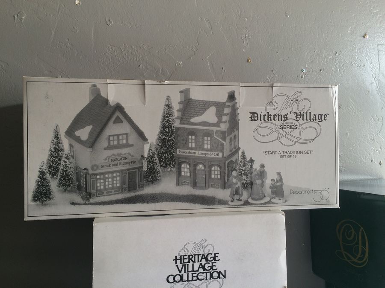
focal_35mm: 29
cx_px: 192
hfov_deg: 61.7
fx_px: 323
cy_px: 144
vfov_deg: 48.2
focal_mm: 4.15
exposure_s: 1/60
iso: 50
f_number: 2.2
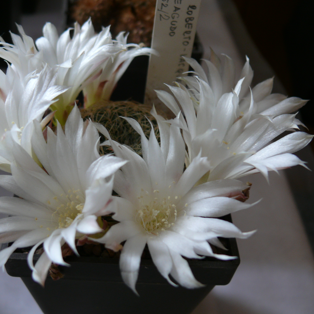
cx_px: 124
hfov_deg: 39.8
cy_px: 158
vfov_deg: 40.0
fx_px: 431
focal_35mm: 42
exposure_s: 1/50
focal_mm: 7.4
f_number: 2.8
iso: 100
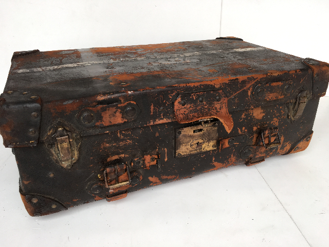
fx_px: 276
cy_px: 124
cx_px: 164
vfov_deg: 48.2
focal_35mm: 29
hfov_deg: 61.7
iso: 40
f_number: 2.2
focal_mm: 4.15
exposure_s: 1/100
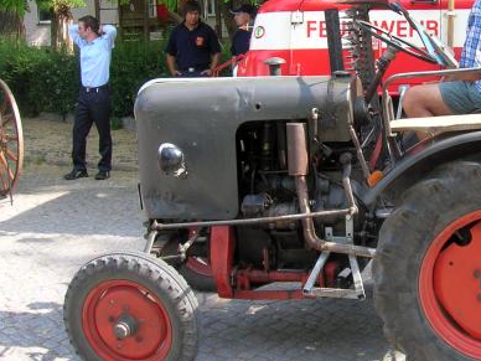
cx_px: 395
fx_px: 778
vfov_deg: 26.0
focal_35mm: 56
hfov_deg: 33.2
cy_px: 129
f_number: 4.9
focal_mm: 5.7
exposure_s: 1/63.6
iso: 50
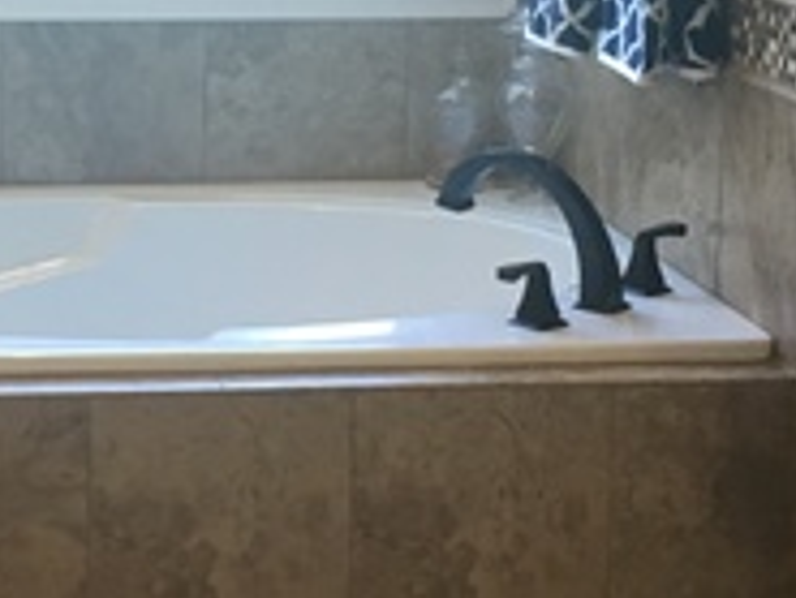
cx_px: 24
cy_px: -39
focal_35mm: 121
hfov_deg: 16.0
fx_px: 2784
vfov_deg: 12.1
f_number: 2.2
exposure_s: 1/30
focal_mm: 4.15
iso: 40
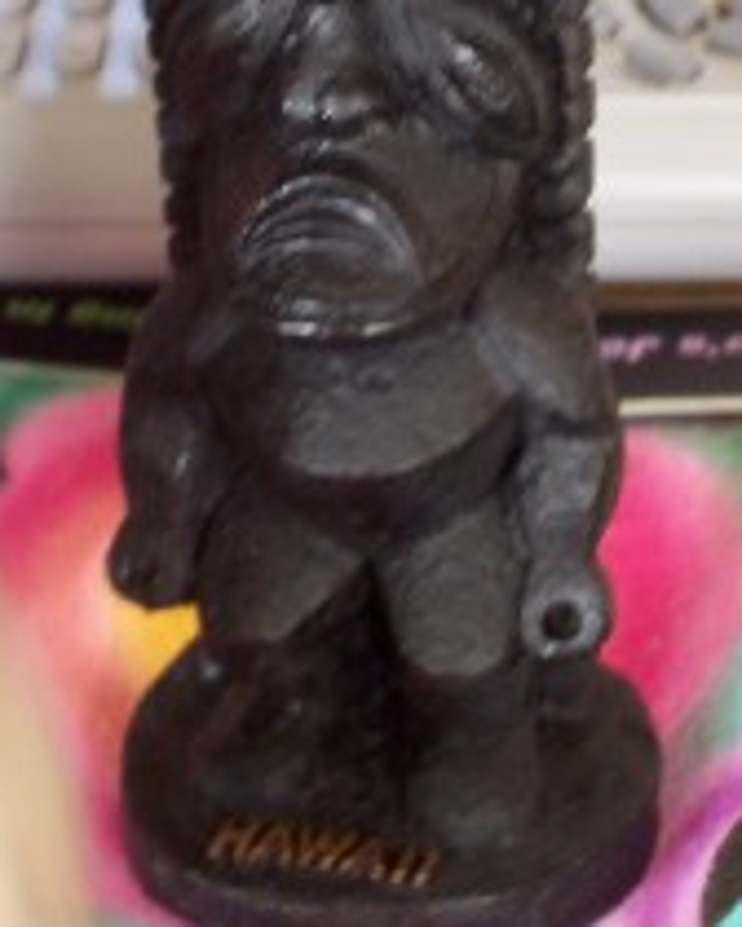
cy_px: 388
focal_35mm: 132
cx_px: 292
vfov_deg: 14.6
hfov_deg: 11.7
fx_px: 3623
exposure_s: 1/15
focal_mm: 10.8
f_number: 4
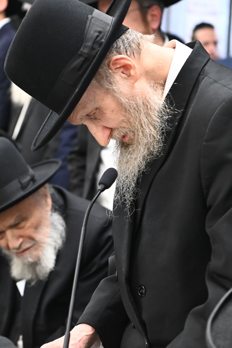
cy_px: 210
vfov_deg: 16.8
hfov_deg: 11.2
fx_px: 1180
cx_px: 61
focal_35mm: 122
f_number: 4
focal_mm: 70
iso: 2000
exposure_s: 1/160
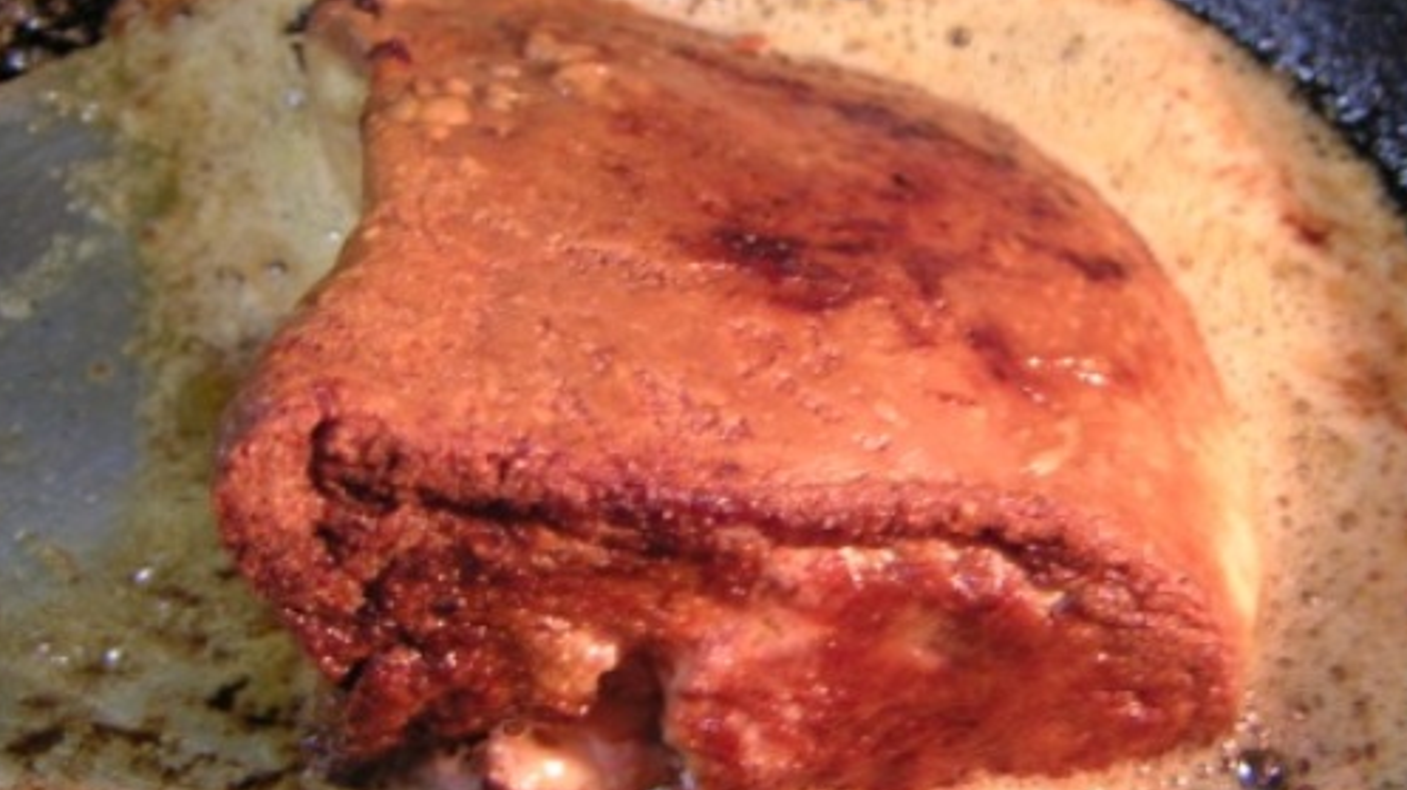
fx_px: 1790
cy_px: 436
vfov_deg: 24.9
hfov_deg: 42.9
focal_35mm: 48
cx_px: 729
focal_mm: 5.3
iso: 100
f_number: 2.9
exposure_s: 1/8
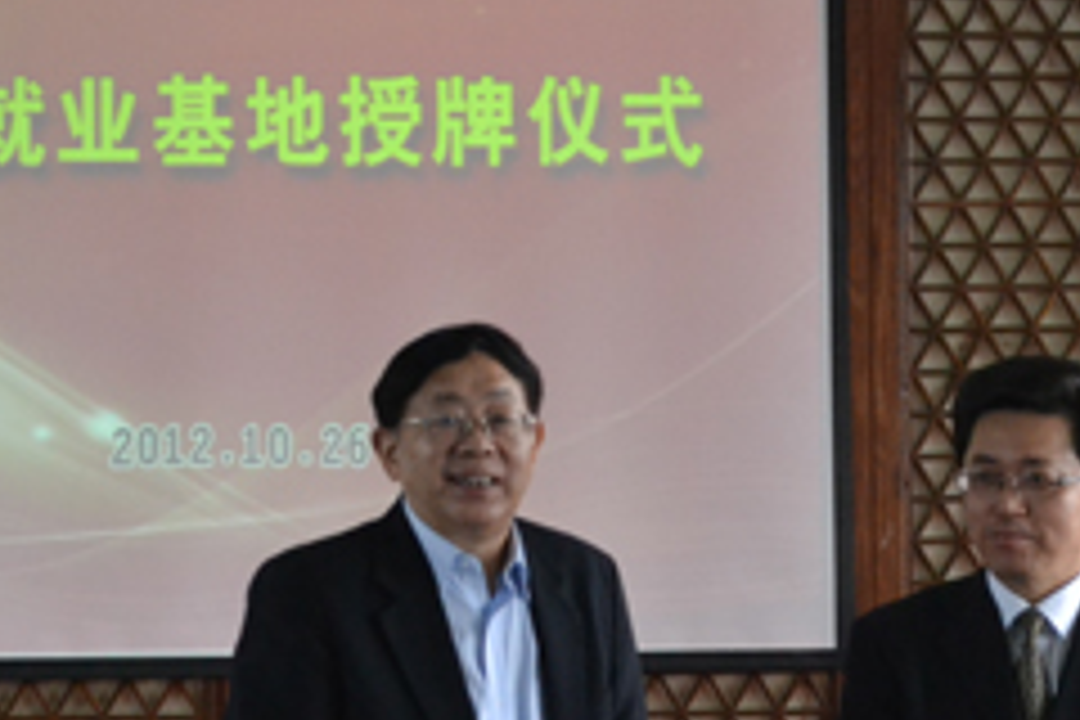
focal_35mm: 144
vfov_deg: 9.5
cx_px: 468
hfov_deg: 14.2
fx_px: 4320
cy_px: 484
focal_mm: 46
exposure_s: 1/160
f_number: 5.3
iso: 3200
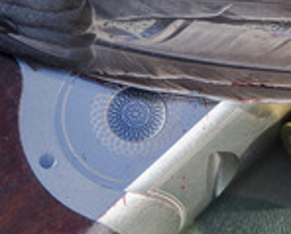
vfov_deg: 4.4
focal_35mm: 350
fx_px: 3020
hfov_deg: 5.5
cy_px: 3
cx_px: 323
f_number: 8
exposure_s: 1/500
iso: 640
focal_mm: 105
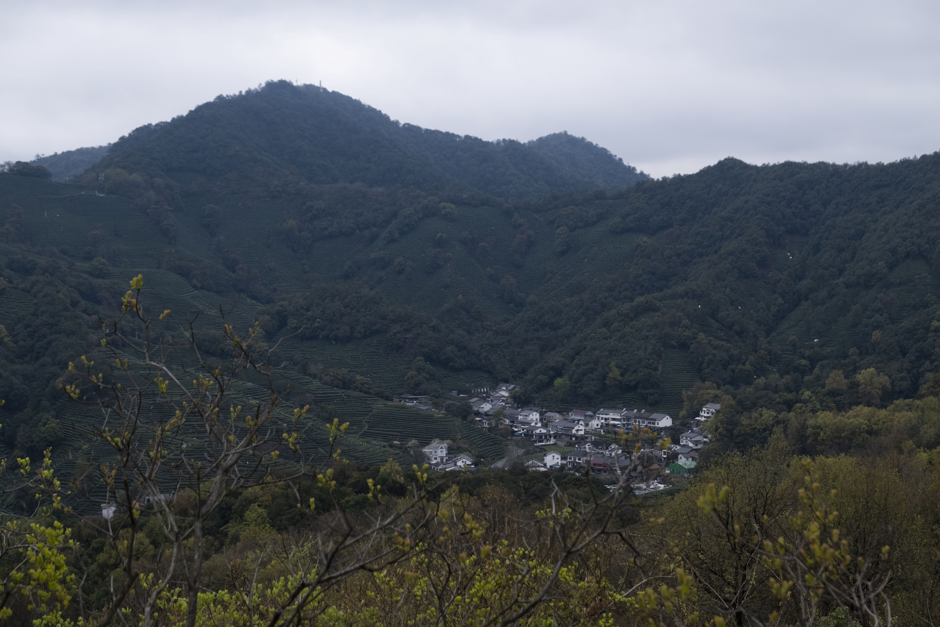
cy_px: 314
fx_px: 1619
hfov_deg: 32.4
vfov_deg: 21.9
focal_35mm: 62
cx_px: 470
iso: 400
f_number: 5.6
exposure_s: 1/250
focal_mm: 41.3
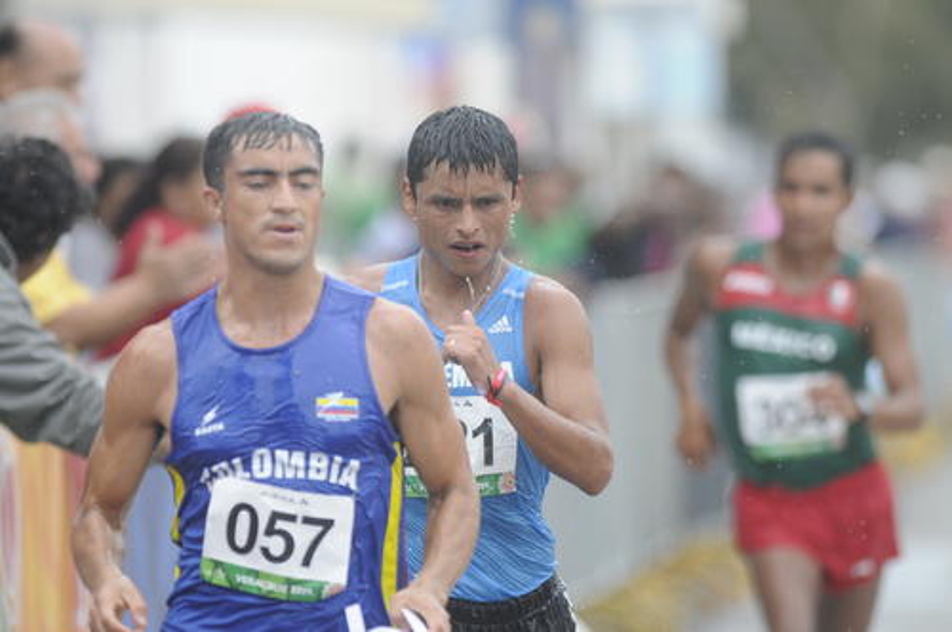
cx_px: 476
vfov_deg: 3.0
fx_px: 11884
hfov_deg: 4.6
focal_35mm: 450
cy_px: 316
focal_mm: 300
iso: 400
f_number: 2.8
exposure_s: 1/1250
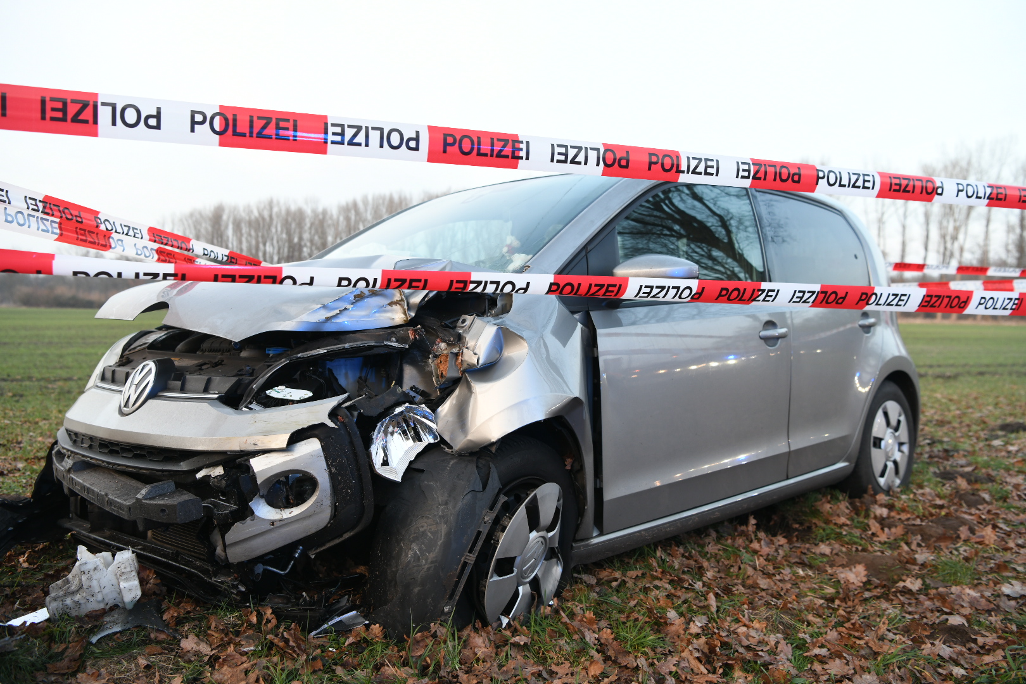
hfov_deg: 58.7
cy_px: 342
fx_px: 912
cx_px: 513
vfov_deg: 41.1
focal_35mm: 32
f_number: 4
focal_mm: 32
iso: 400
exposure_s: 1/40
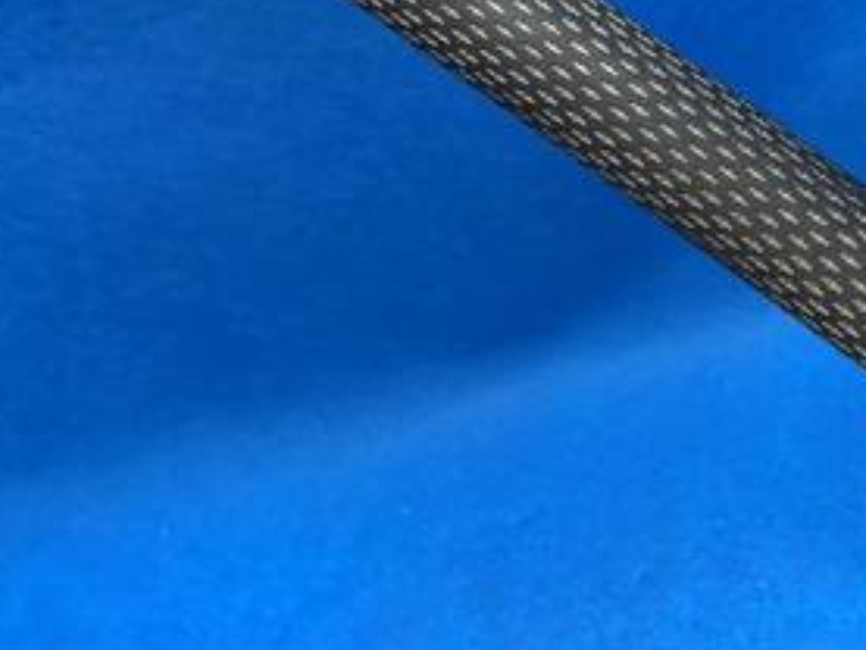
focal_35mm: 60
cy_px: 184
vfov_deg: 24.2
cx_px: 753
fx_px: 1502
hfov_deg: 30.9
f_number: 1.8
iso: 125
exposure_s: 1/60
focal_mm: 4.25
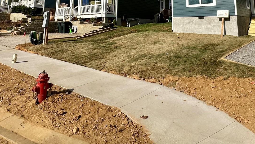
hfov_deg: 65.6
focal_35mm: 29
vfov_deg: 35.0
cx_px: 150
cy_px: -12
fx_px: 196
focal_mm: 2.22
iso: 50
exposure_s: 1/3401
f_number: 2.2
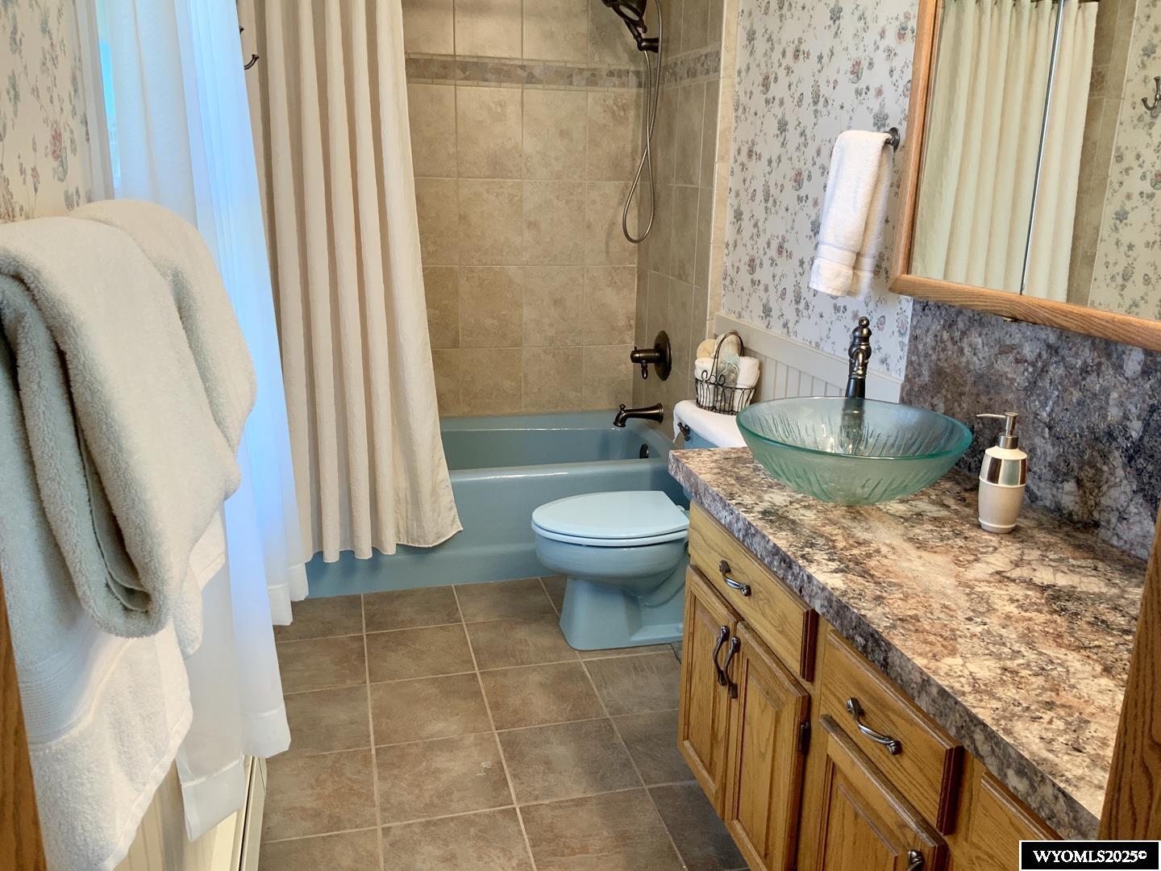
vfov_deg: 48.2
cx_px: 580
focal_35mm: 29
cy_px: 436
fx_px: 973
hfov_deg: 61.7
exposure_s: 1/60
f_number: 1.8
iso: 40
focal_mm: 3
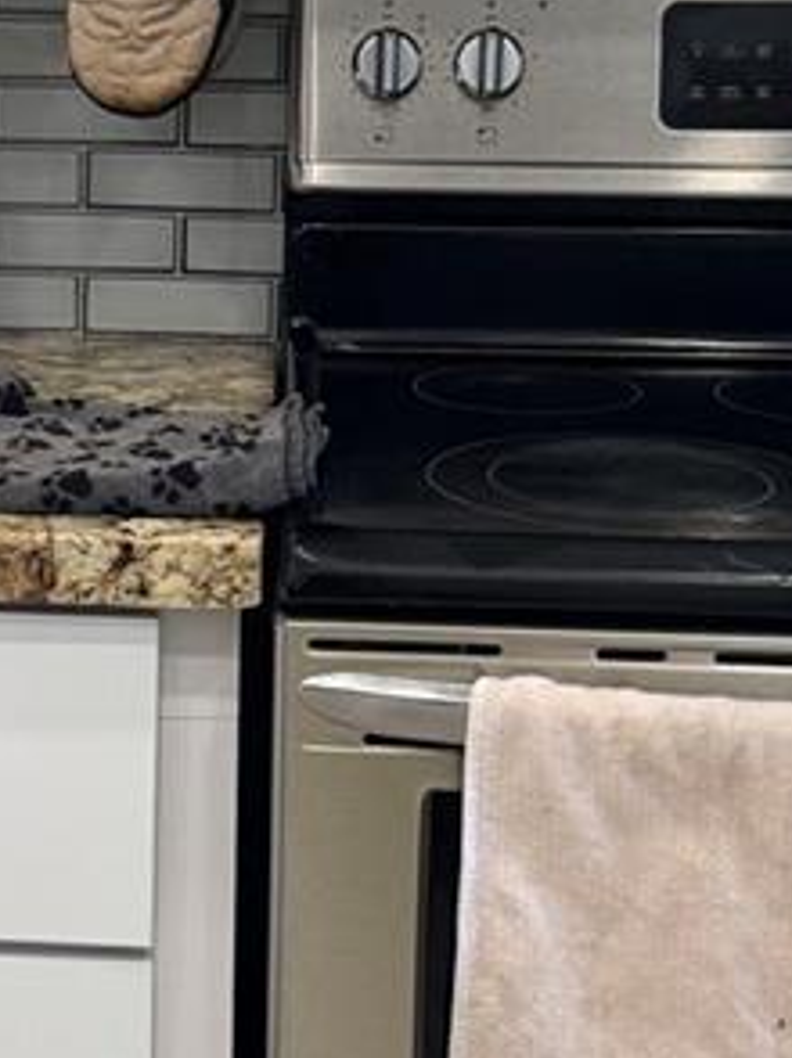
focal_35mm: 98
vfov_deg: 20.0
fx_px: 2994
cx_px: 108
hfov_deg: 14.9
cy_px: 356
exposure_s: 1/120
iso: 200
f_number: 1.78
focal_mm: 6.76
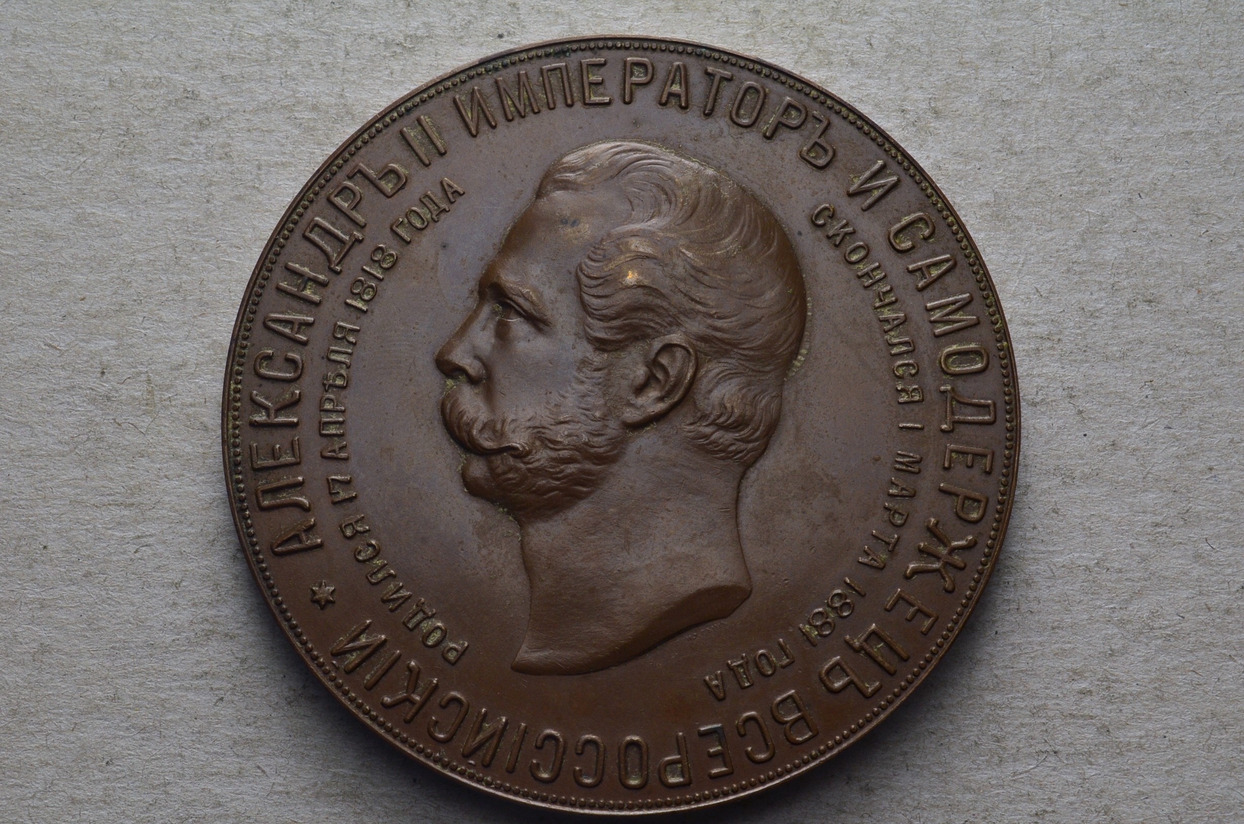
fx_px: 1966
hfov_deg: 35.1
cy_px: 412
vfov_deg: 23.7
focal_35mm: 57
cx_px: 622
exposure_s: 1/250
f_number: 14
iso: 400
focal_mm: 38
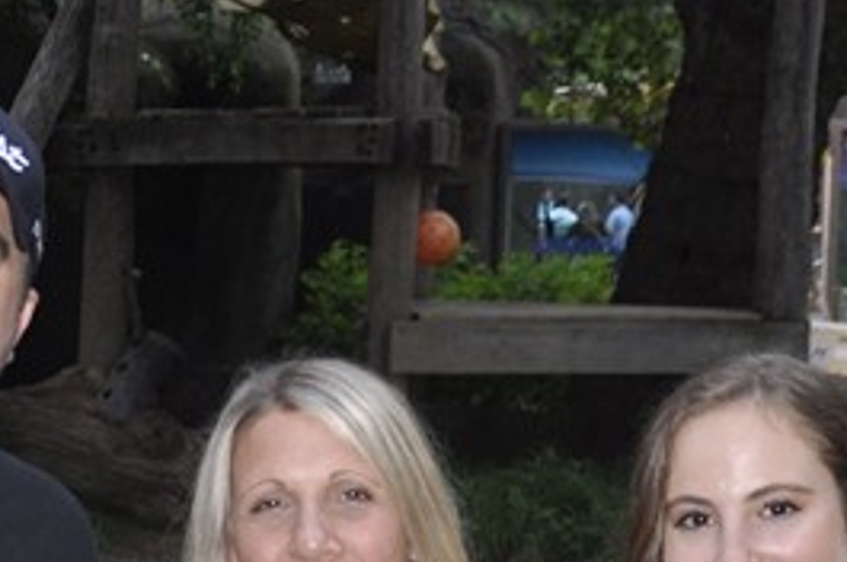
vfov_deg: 9.1
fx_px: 3454
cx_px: 74
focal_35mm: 147
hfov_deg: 13.8
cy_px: 827
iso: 400
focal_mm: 26
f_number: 4
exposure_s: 1/60
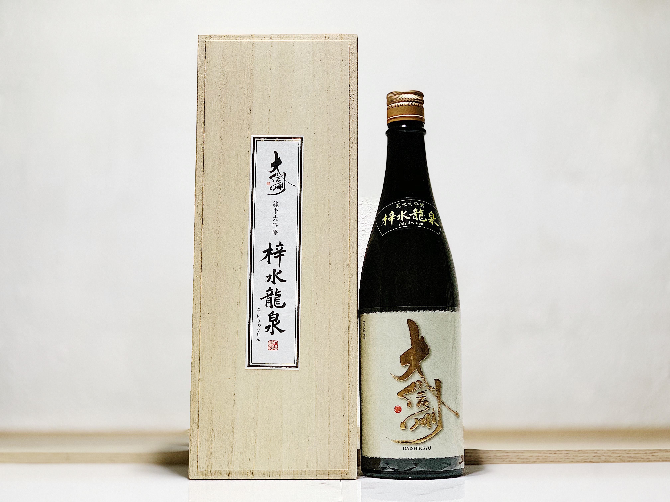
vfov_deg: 28.0
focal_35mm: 52
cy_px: 251
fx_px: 1006
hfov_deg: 36.8
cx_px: 335
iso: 125
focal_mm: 6
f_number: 2.4
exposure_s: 1/104
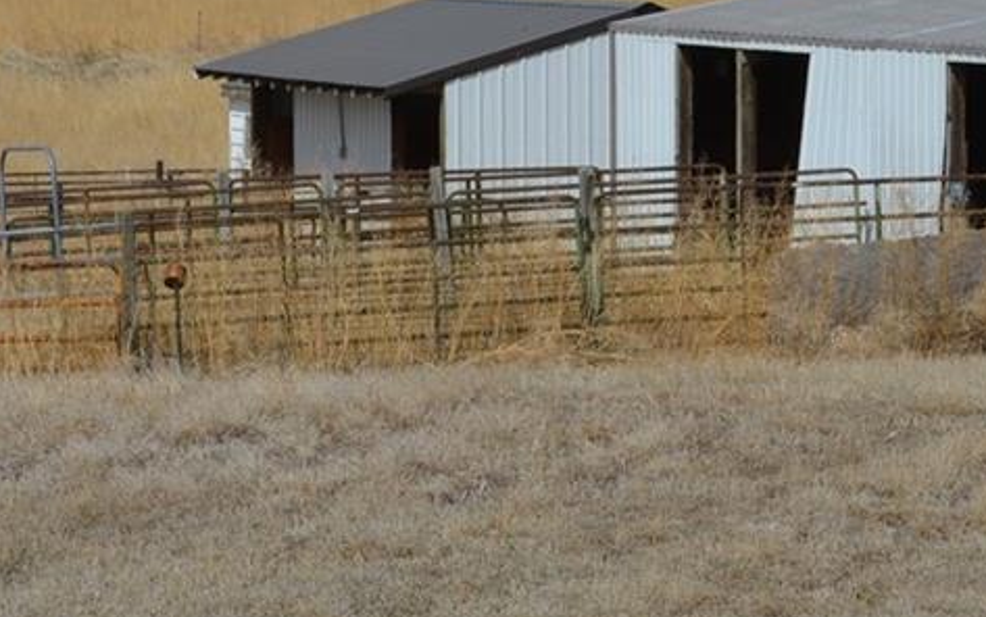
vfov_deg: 4.6
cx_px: 848
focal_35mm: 284
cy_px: 218
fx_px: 7627
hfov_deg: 7.4
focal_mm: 55
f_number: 10
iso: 100
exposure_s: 1/400
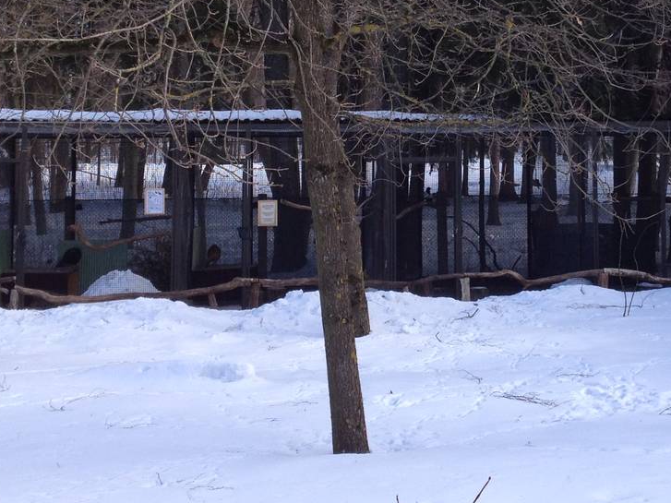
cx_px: 444
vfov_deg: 18.9
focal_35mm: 77
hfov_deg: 25.2
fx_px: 1492
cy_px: 90
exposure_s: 1/581
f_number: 2.4
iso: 50
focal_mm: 4.28
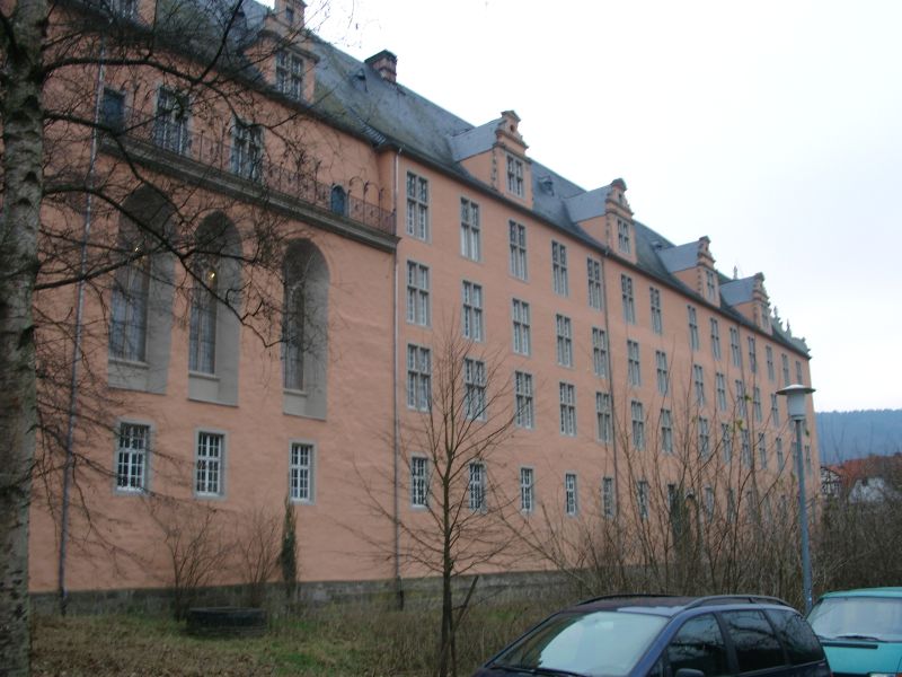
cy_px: 338
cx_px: 451
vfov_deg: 41.8
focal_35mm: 34
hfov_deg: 54.0
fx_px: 886
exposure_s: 1/10.3
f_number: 5.6
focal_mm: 7.13
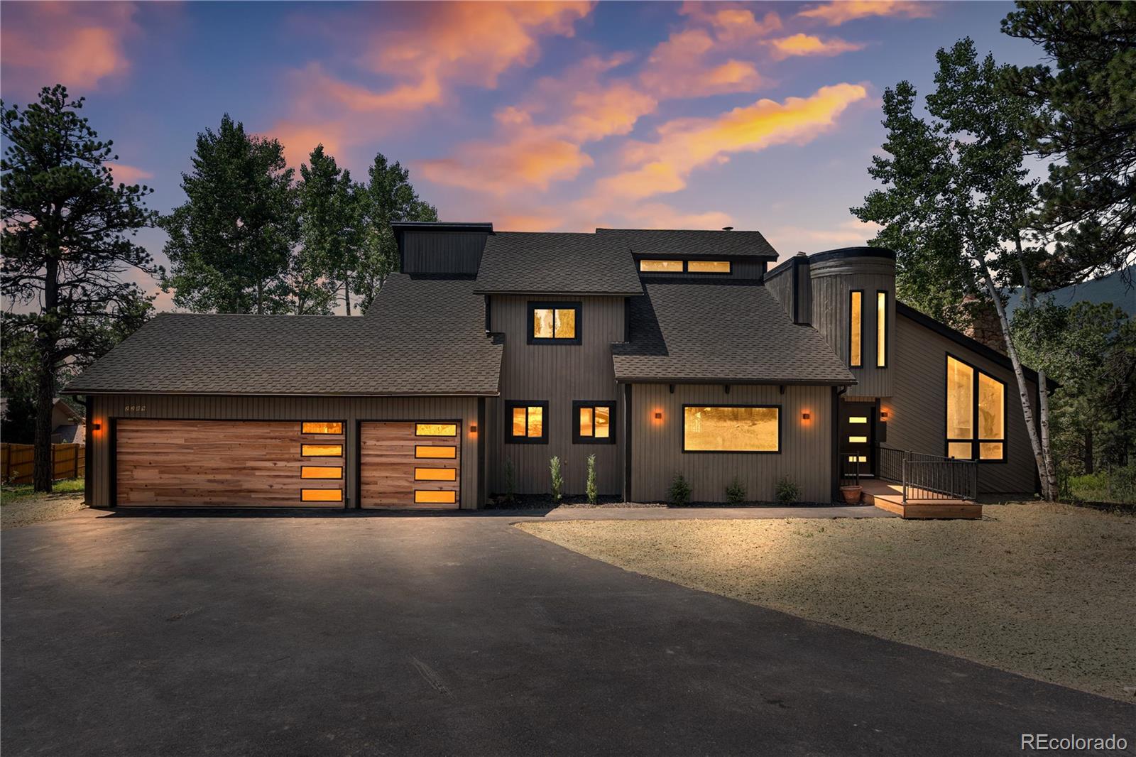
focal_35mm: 20
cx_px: 568
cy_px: 378
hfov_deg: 82.6
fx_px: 647
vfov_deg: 60.7
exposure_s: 1/250
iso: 160
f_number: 8
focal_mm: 20.5
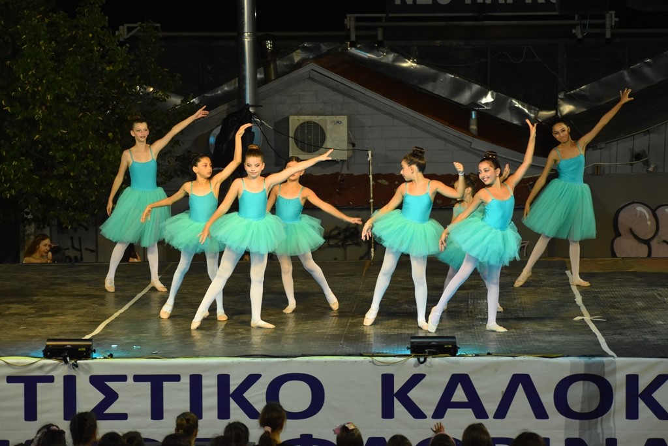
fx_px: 2728
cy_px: 223
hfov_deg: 14.0
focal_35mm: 147
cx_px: 334
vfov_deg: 9.3
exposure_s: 1/125
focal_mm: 98
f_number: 4.8
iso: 2000
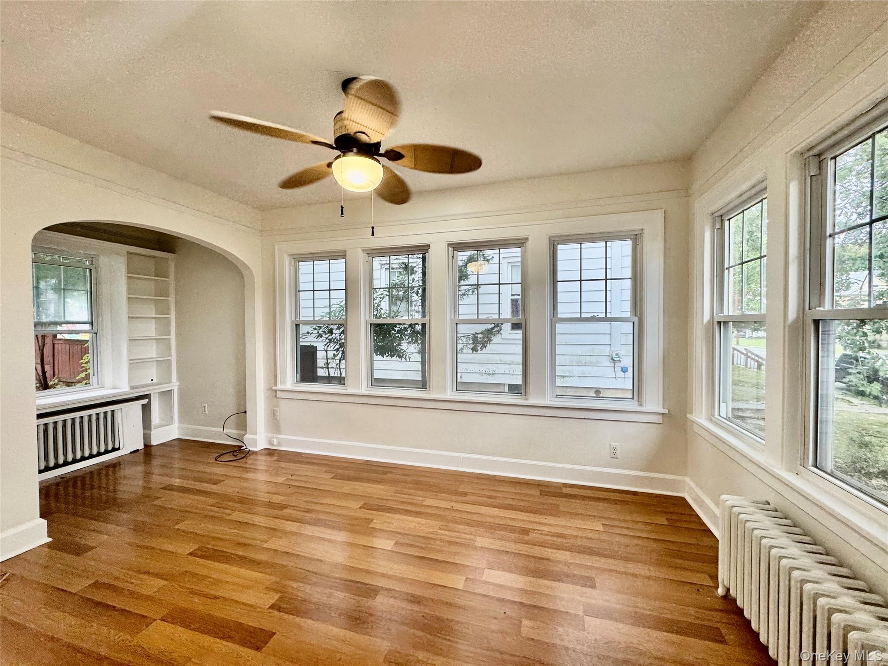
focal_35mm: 14
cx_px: 444
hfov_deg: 102.1
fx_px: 359
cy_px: 333
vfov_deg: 85.7
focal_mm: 2.22
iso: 100
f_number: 2.2
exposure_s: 1/120
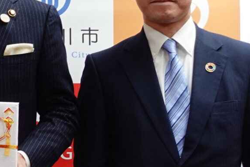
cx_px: -148
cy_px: -6
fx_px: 1049
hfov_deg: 12.7
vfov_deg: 9.0
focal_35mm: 151
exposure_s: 1/40
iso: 160
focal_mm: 13.24
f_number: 2.8
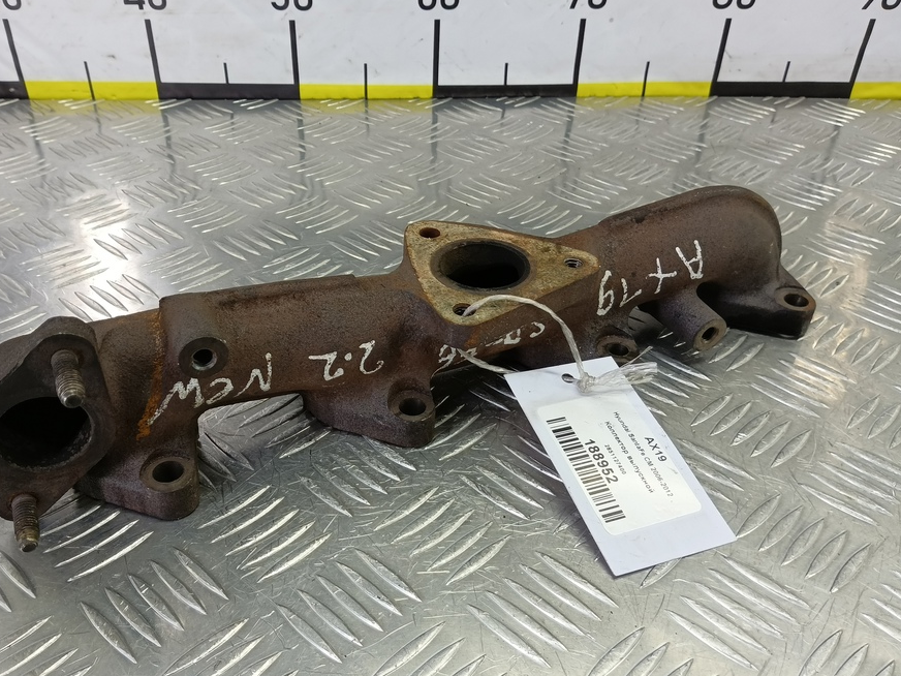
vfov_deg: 51.3
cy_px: 361
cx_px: 387
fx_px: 703
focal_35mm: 27
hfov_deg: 65.0
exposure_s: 1/50
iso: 129
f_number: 1.6
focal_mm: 4.11
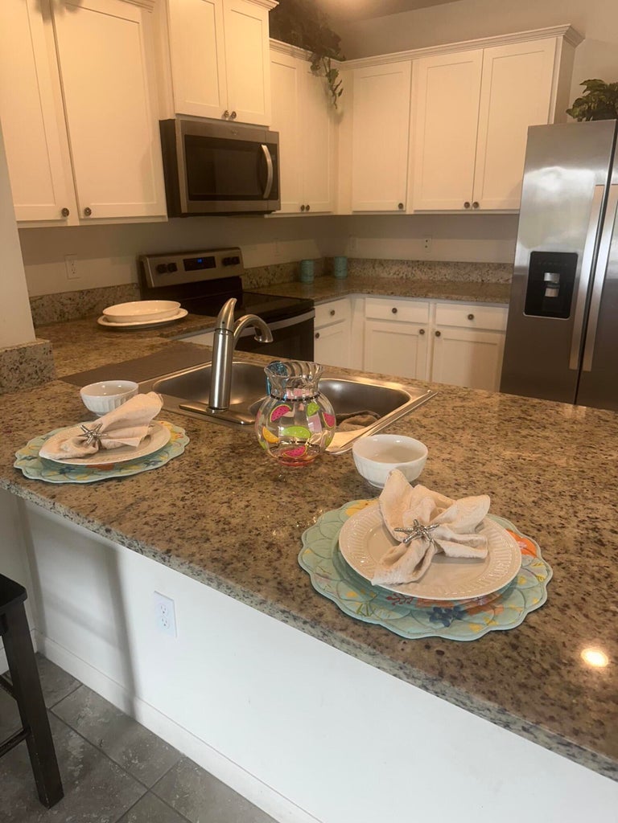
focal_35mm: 24
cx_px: 309
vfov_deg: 71.6
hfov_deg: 56.8
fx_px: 571
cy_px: 412
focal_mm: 6.86
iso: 125
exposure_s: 1/120
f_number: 1.78
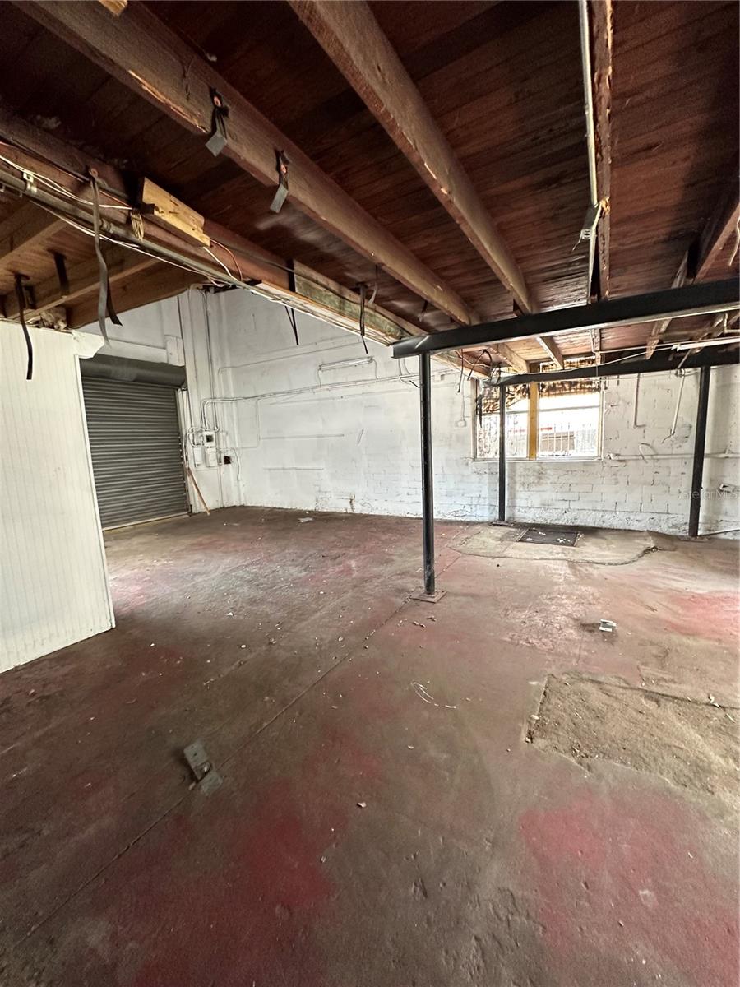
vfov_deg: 102.1
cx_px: 370
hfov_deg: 85.7
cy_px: 494
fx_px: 399
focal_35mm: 14
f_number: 2.2
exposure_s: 1/60
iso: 400
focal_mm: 2.22
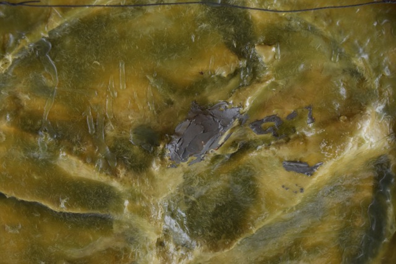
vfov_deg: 22.6
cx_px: 198
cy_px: 132
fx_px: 660
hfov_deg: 33.4
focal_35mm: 60
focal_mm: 40
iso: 800
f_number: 5
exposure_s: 1/125
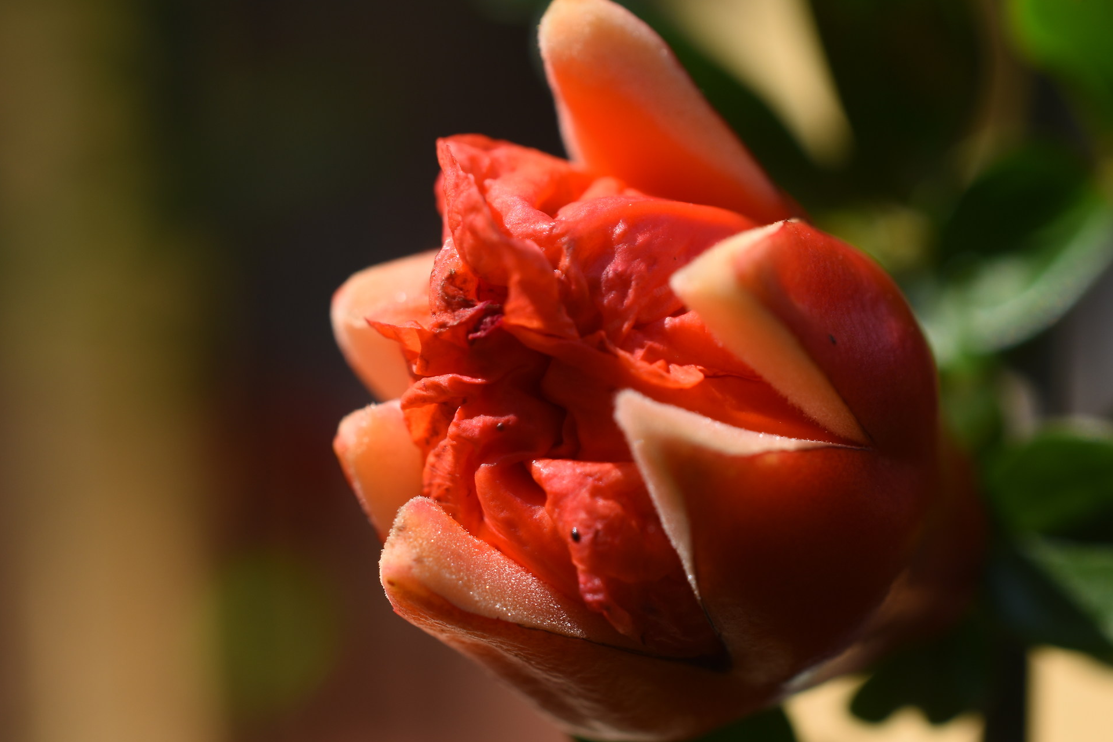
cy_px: 373
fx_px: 2319
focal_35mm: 75
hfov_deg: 27.0
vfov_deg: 18.2
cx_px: 572
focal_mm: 40
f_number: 7.1
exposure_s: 1/250
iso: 100
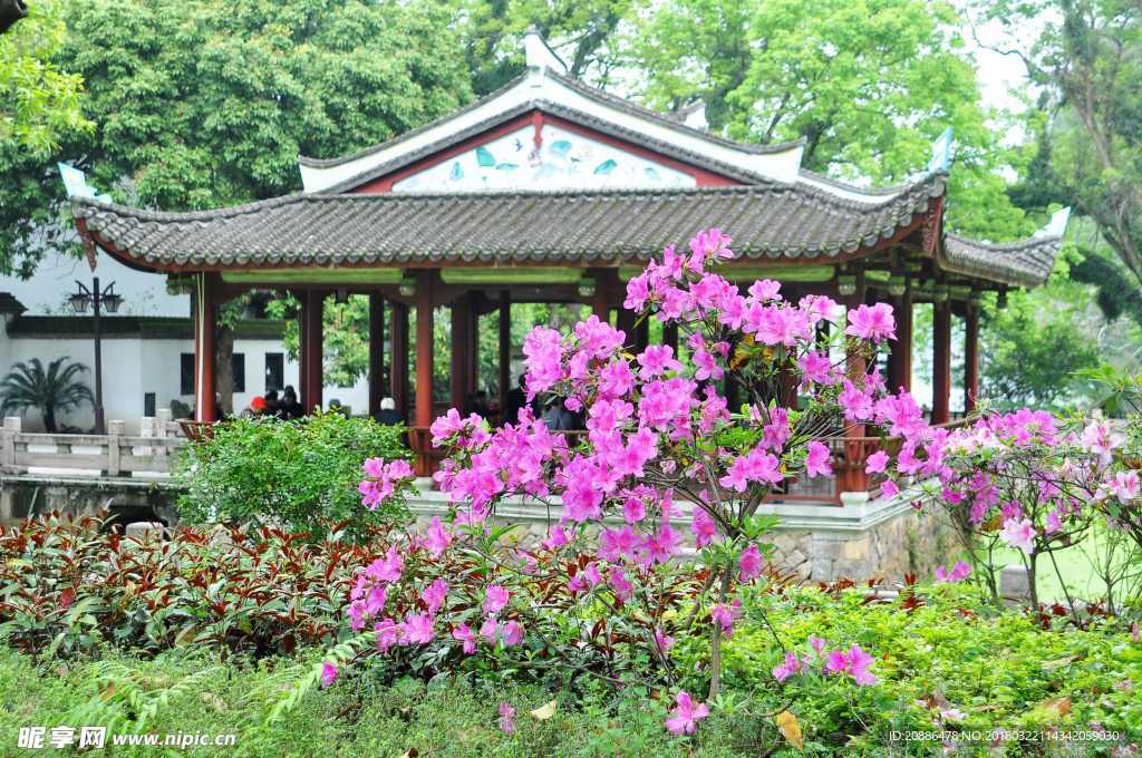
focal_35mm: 60
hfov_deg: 33.4
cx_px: 571
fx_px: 1901
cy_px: 379
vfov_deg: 22.6
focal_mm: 40
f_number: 5.6
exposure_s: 1/80
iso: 250
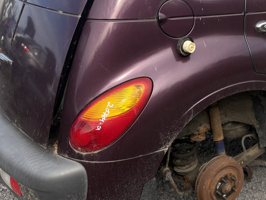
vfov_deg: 28.8
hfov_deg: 36.0
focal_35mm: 50
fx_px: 384
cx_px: 237
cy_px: 59
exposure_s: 1/1587
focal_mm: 5.96
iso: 50
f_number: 1.6
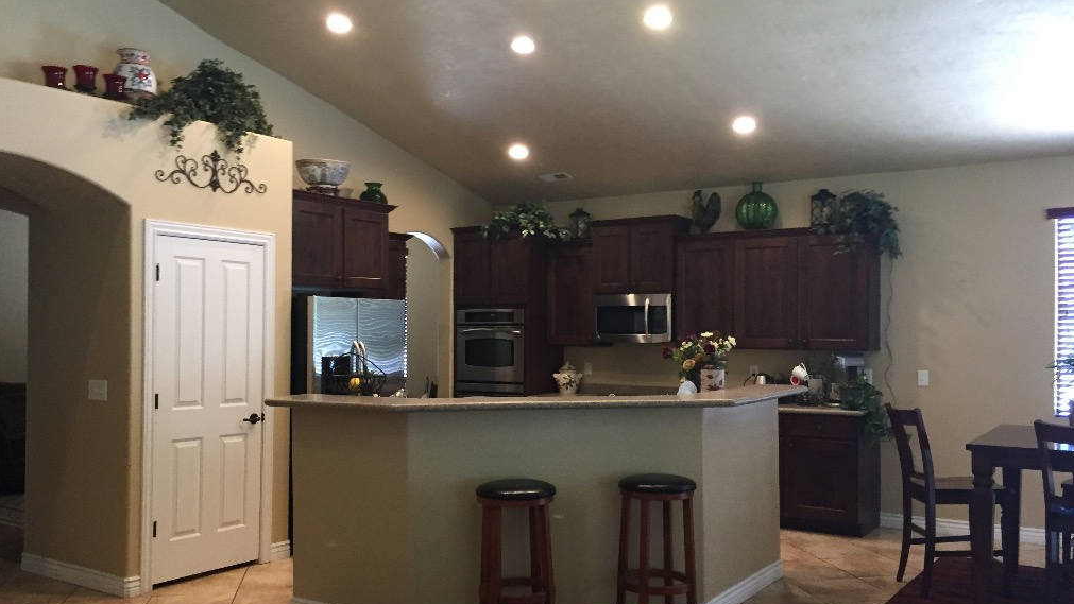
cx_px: 542
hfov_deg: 61.0
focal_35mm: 32
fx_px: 911
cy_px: 330
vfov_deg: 36.7
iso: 160
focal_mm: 4.15
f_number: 2.2
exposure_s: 1/30
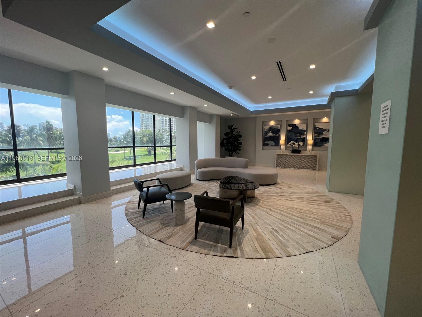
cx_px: 211
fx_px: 158
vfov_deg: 89.9
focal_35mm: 13
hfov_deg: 106.2
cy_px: 158
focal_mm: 1.57
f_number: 1.8
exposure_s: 1/120
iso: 80
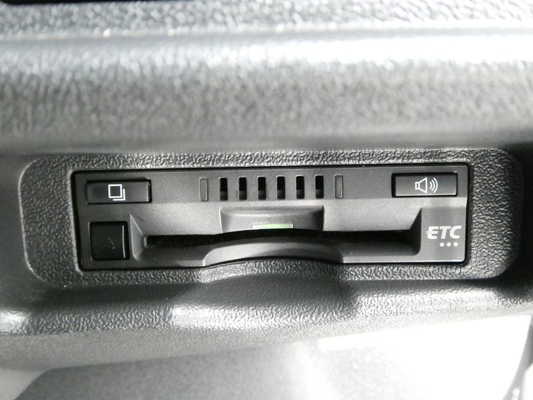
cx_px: 266
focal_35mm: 35
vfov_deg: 40.7
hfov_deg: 52.6
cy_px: 200
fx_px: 539
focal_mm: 6.3
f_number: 4
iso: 1600
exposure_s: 1/60
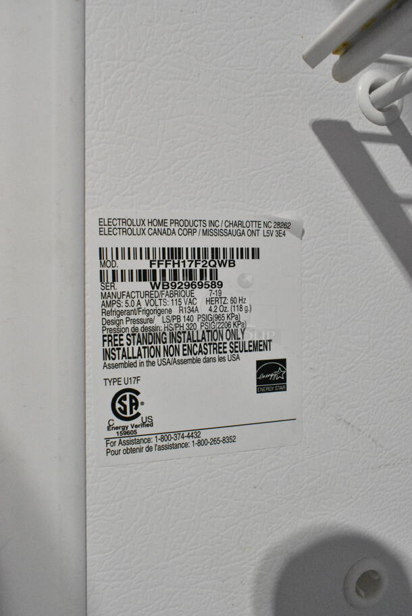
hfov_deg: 48.0
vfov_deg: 67.3
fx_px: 463
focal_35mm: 27
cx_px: 206
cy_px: 308
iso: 6400
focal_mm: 18
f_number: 8
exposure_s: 1/250
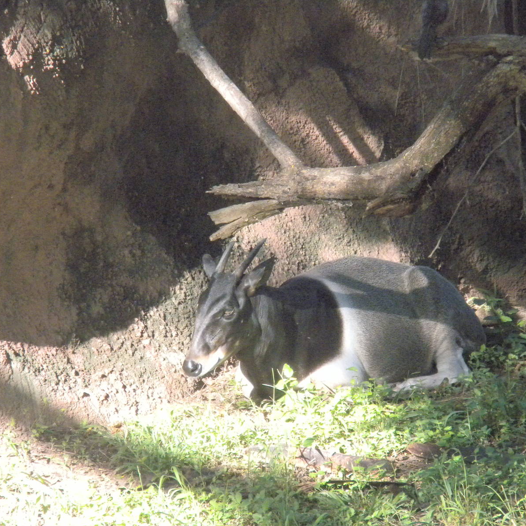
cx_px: 282
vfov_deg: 5.7
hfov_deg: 5.7
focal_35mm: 307
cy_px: 263
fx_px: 5278
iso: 565
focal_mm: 46.2
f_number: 5.3
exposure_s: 1/296
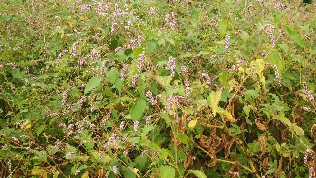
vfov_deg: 13.5
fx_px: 754
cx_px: 159
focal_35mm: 90
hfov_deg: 23.7
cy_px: 97
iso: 100
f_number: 12
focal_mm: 17
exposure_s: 1/45
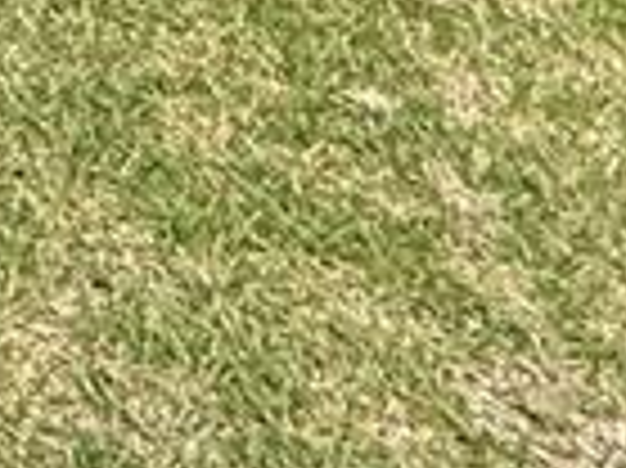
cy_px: -1098
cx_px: -1441
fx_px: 1861
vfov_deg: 9.5
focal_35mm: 103
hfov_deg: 10.3
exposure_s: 1/841
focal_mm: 2.22
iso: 64
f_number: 2.2
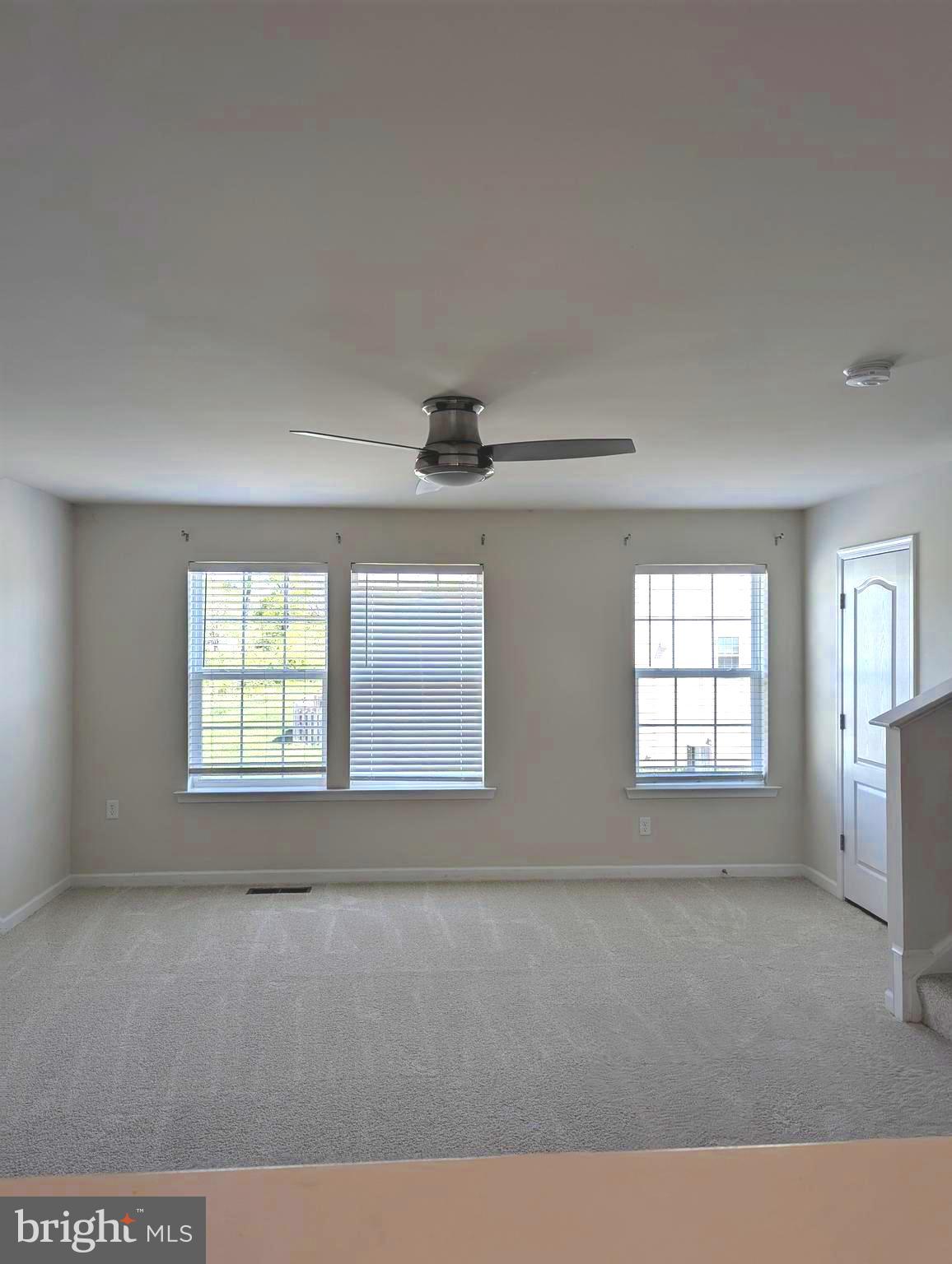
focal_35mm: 24
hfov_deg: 56.9
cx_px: 476
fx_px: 878
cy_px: 632
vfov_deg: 71.5
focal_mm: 6.81
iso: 55
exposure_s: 1/303
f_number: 1.85
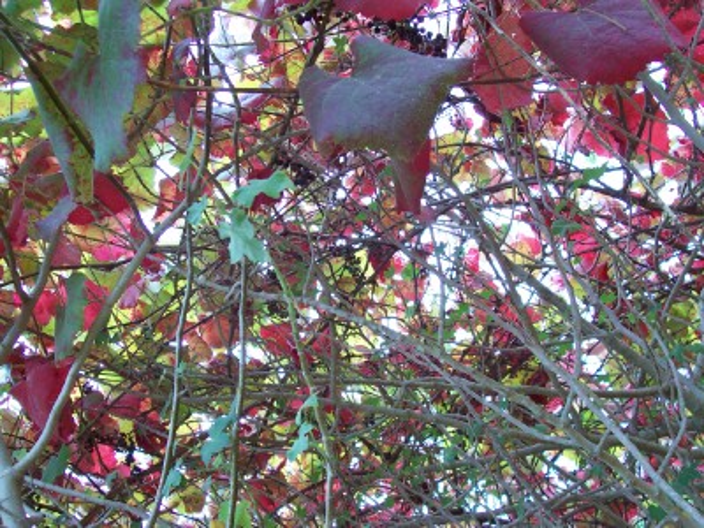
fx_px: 752
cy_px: 264
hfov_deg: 50.1
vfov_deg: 38.7
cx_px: 352
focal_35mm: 37
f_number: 2.8
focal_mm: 5.6
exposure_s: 1/60
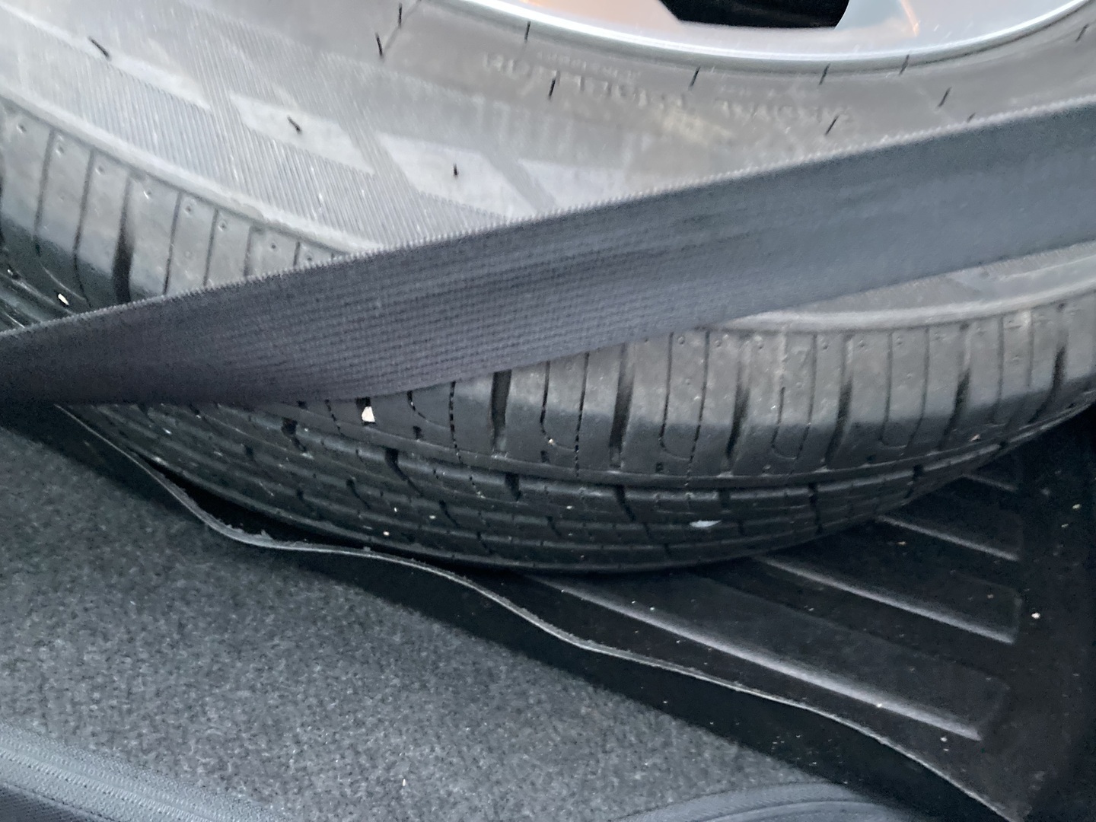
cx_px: 548
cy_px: 411
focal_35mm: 28
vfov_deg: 49.7
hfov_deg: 63.4
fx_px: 887
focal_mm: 3.99
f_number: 1.8
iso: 640
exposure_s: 1/30
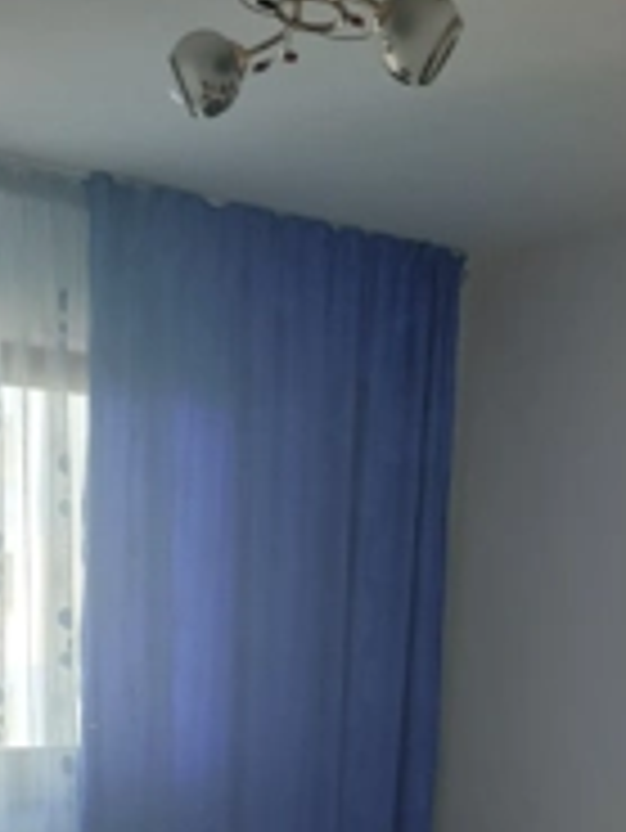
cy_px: 877
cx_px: 279
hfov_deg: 27.0
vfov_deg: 32.0
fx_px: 1301
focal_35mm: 54
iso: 40
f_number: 1.8
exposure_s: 1/50
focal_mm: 5.23
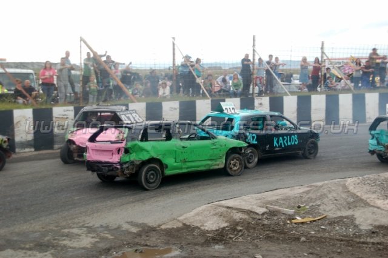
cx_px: 194
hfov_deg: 33.4
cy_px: 129
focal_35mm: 60
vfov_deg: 22.6
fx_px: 646
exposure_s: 1/500
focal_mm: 40
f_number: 4.8
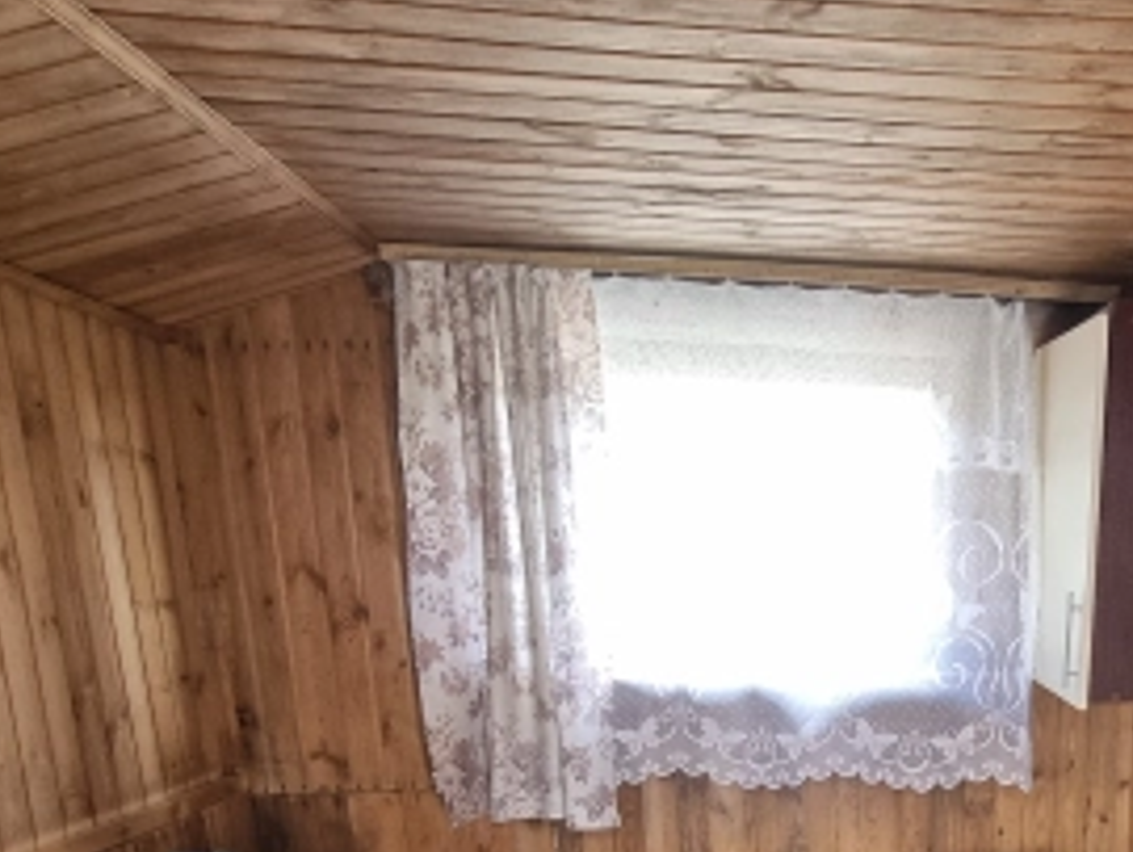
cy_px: 848
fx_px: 983
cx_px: 906
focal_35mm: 30
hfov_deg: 55.7
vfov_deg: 41.0
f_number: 2.2
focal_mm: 2.2
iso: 250
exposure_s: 1/50
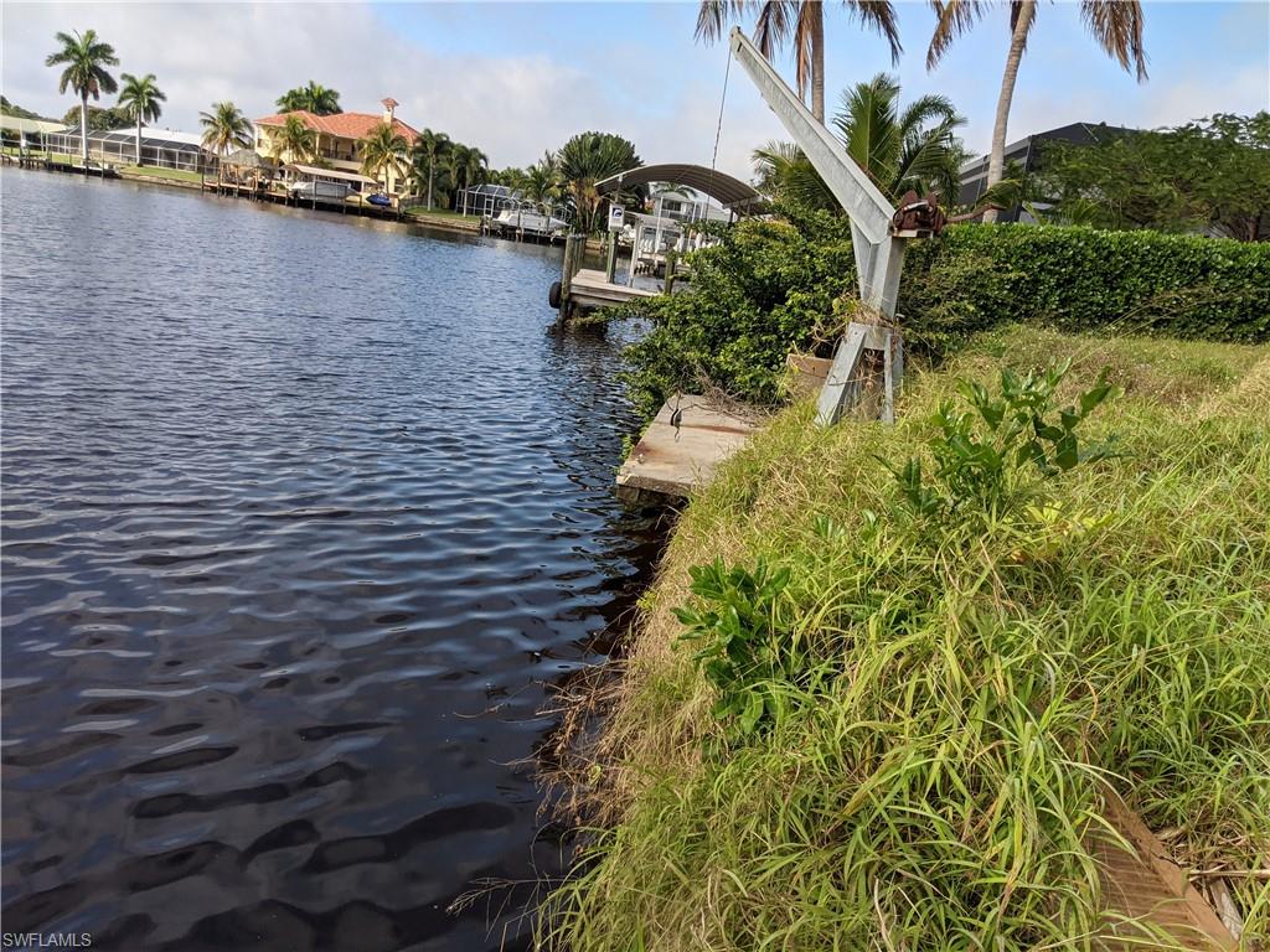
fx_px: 991
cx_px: 635
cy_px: 476
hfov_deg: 65.3
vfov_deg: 51.4
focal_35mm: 27
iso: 65
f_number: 1.8
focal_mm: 4.44
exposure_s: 1/2924
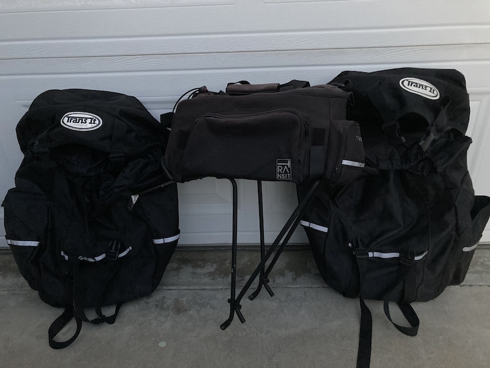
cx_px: 245
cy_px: 184
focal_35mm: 28
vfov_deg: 49.7
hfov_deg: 63.4
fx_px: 396
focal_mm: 3.99
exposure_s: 1/17
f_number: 1.8
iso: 640
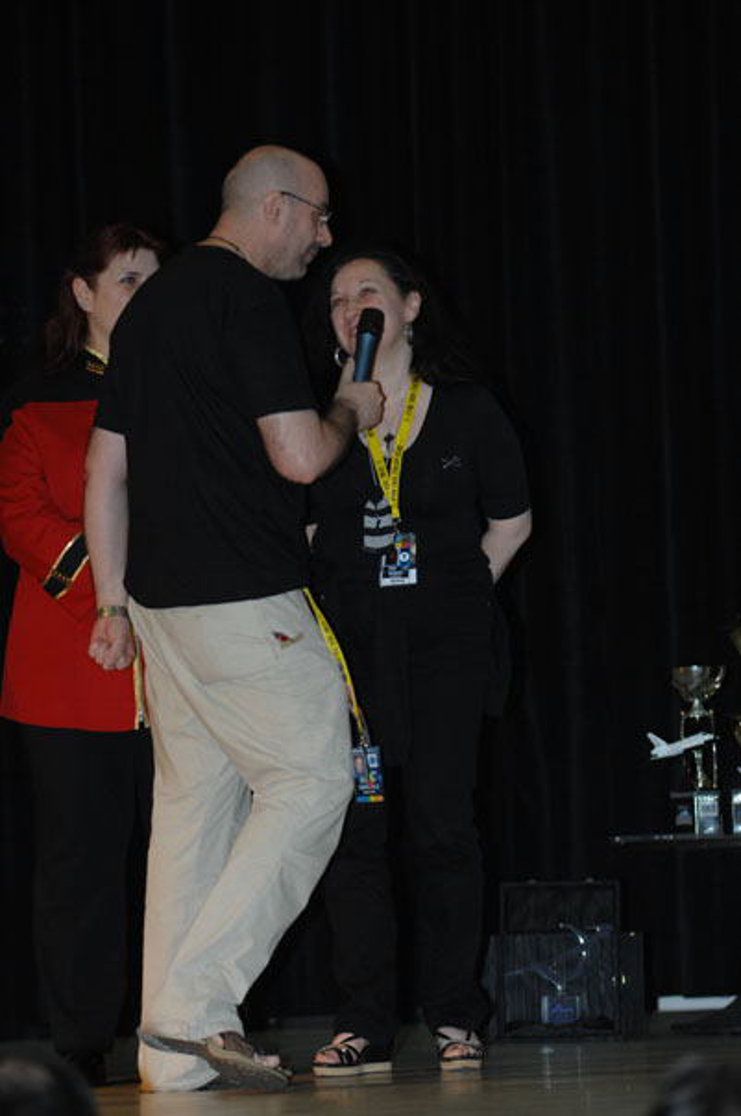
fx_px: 5387
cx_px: 370
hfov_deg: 7.9
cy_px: 558
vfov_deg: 11.8
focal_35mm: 174
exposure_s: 1/125
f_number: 2.8
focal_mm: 116
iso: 400
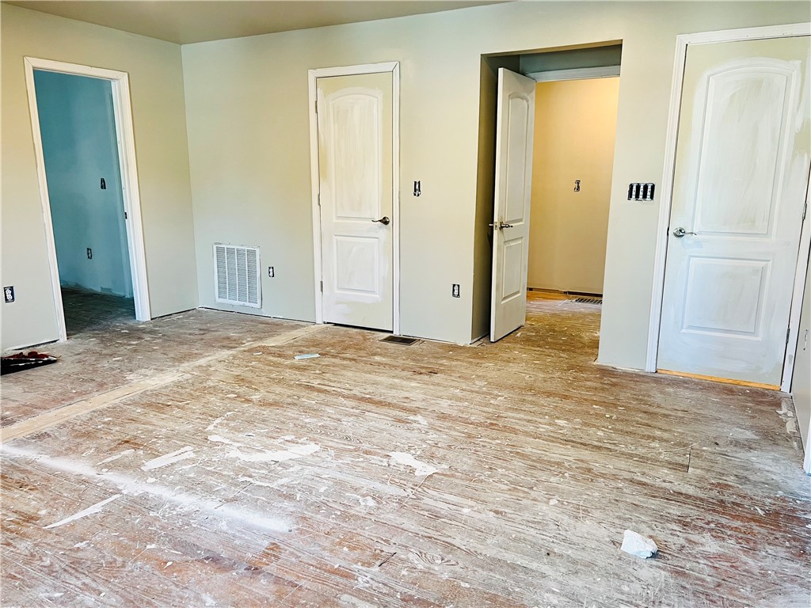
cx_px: 406
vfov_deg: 53.1
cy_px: 304
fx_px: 609
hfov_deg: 67.3
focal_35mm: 26
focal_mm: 5.7
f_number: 1.5
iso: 80
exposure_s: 1/60
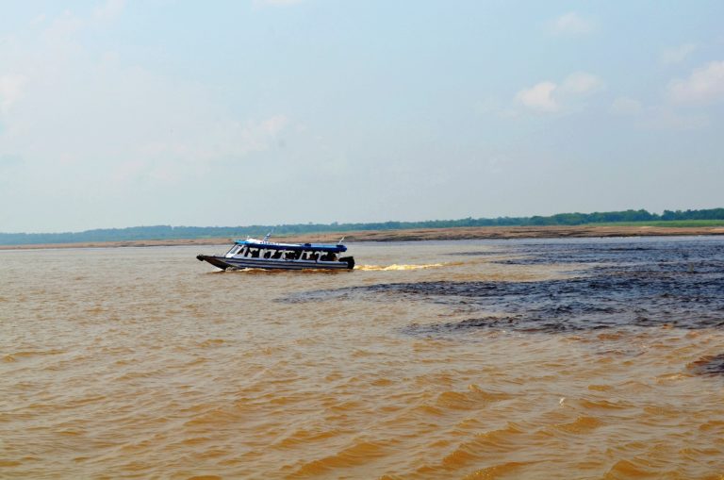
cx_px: 362
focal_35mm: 78
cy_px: 240
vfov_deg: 17.4
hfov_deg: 26.0
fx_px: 1566
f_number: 10
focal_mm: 52
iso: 100
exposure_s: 1/400
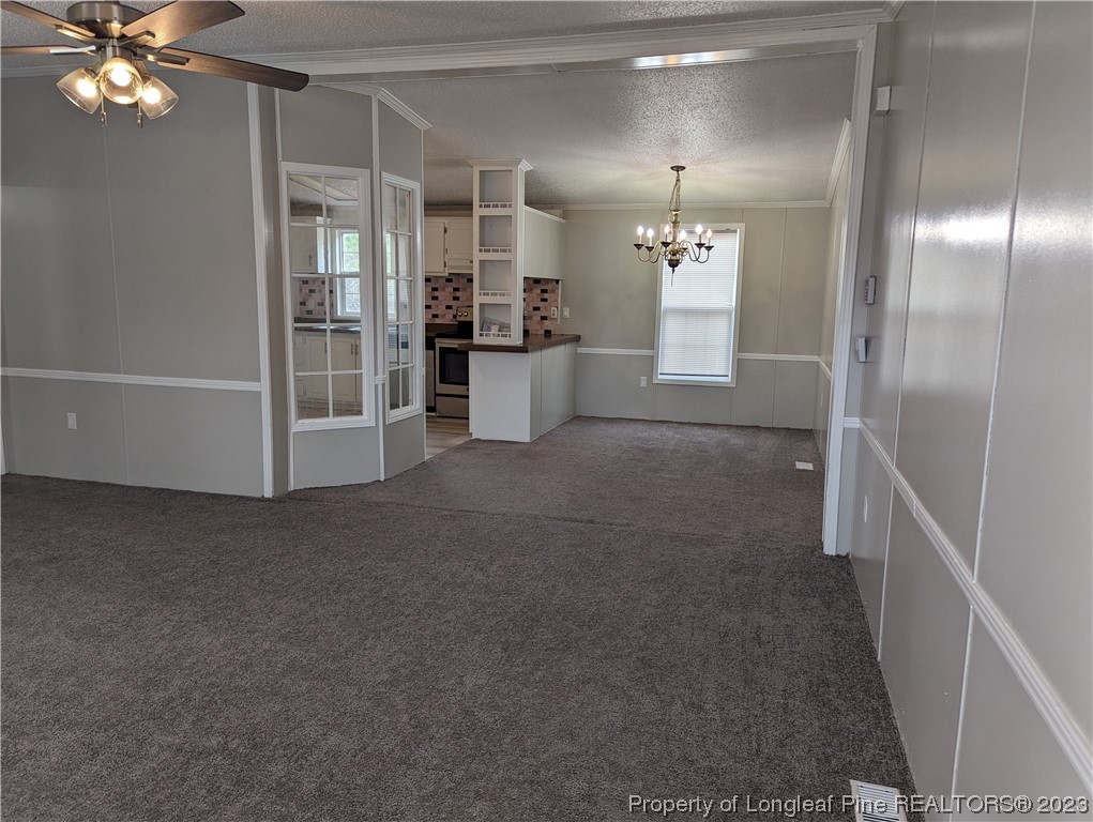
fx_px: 759
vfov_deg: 56.9
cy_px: 411
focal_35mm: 24
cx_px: 546
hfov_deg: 71.5
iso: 70
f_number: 1.85
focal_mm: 6.81
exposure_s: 1/120
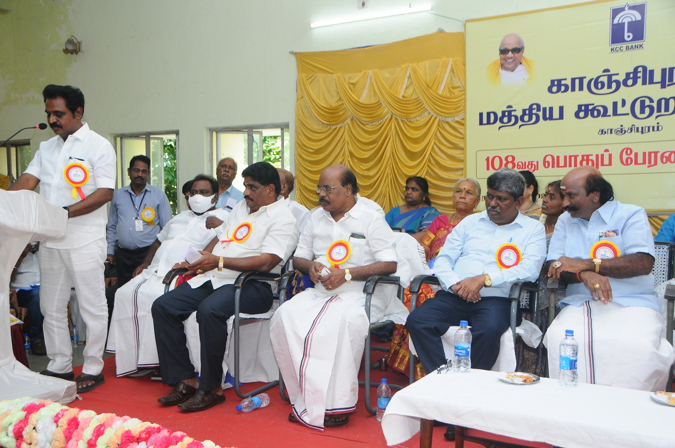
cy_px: 224
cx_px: 338
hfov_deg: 53.2
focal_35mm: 36
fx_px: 674
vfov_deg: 36.8
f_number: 4.5
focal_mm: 24
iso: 500
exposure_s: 1/125
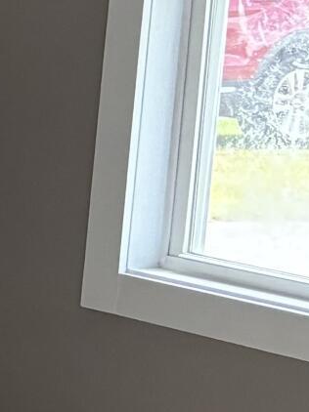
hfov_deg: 6.0
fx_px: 2204
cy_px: 177
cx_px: -1138
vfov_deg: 10.7
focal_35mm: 185
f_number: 1.6
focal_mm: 5.96
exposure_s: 1/77
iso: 125
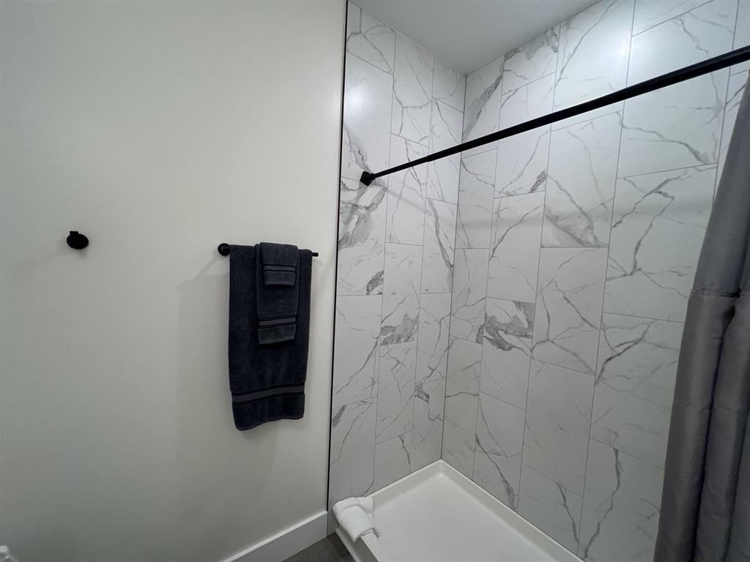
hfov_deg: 106.2
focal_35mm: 13
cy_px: 281
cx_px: 375
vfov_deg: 89.9
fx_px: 282
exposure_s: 1/120
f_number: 1.8
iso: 160
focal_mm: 1.57
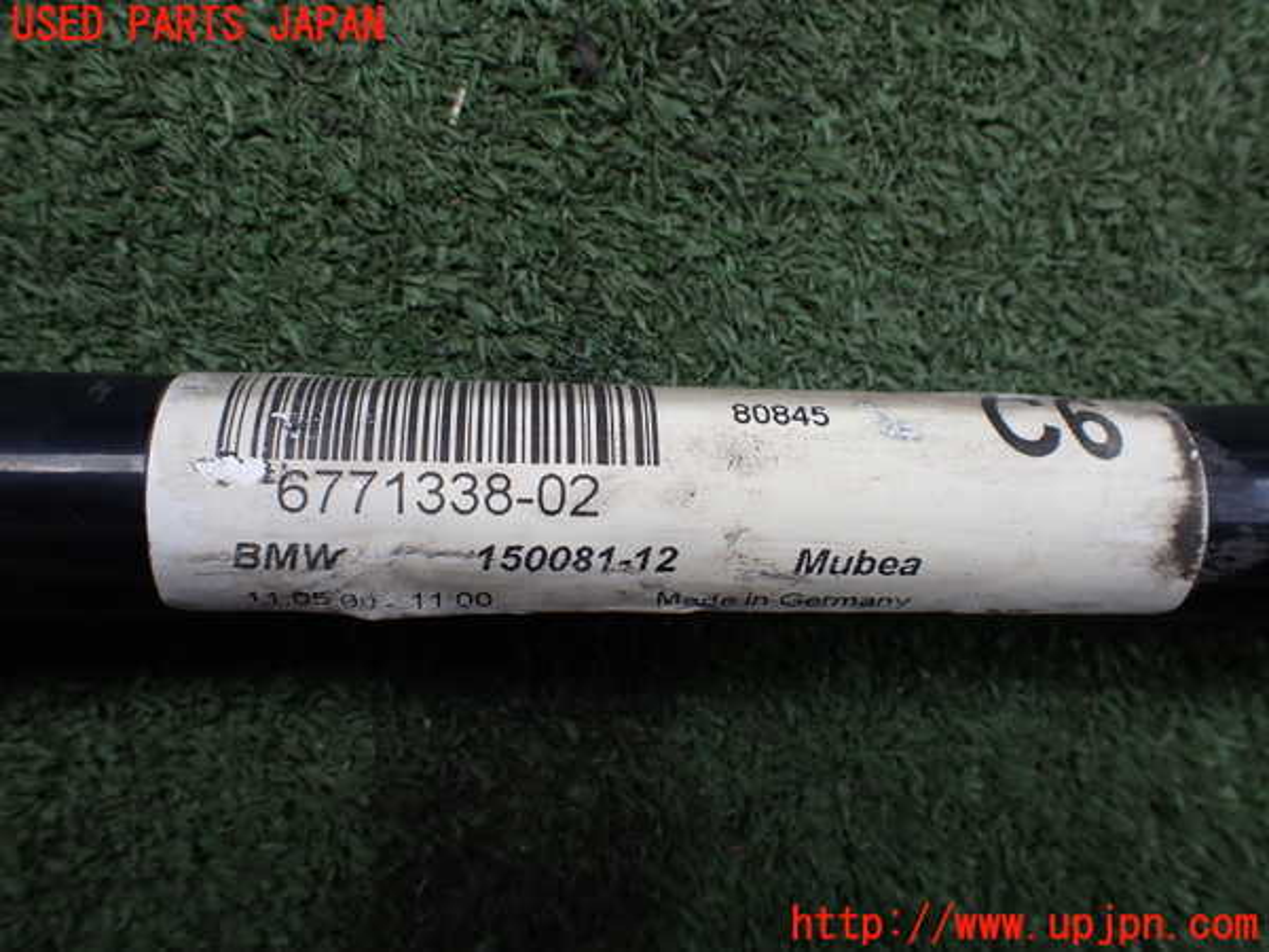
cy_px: 476
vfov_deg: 46.8
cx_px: 634
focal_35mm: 30
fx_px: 1100
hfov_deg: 60.0
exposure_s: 1/200
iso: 100
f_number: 3.2
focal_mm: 5.4
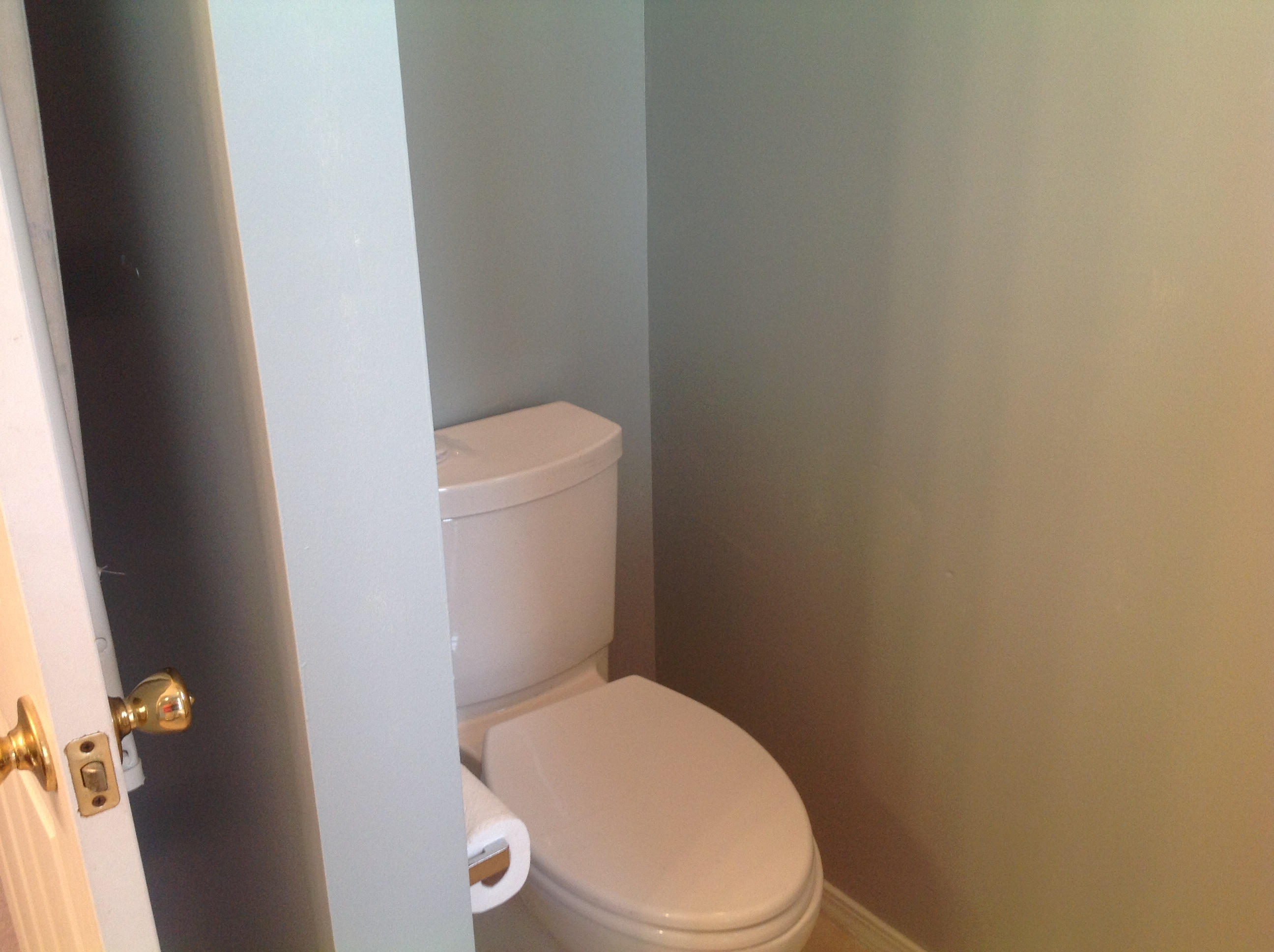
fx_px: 1286
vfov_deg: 40.6
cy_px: 476
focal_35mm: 35
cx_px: 637
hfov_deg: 52.7
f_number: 2.4
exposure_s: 1/15
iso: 100
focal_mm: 4.28
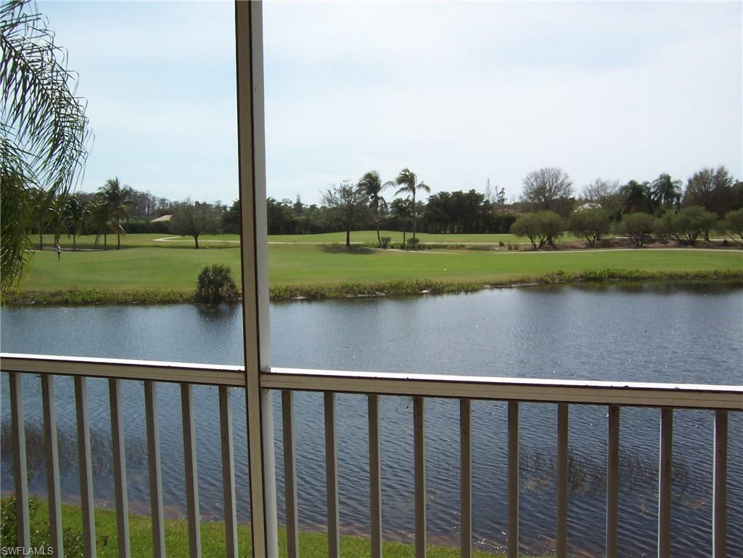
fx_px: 708
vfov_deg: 42.9
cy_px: 279
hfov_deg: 55.4
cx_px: 372
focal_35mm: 33
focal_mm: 5.5
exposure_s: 1/350
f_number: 5.6
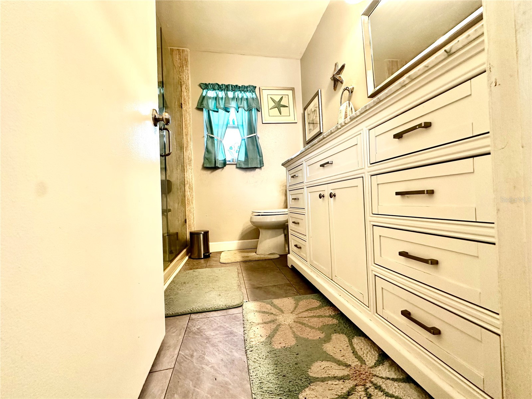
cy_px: 200
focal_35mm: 14
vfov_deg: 85.7
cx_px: 266
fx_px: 215
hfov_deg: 102.1
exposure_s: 1/60
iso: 200
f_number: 2.2
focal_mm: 2.22
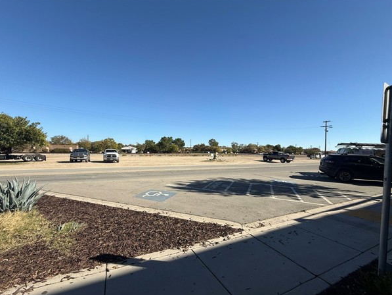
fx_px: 170
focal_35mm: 15
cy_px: 155
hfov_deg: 98.1
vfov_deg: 81.7
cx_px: 191
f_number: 2.2
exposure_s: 1/2320
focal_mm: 2.22
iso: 50
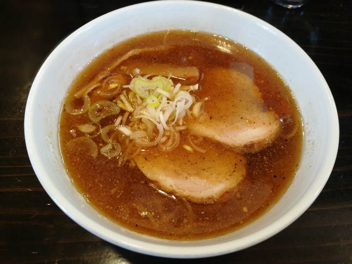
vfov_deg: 51.4
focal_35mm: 27
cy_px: 132
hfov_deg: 65.3
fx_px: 275
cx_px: 176
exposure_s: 1/30
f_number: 4
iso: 160
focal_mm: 4.5
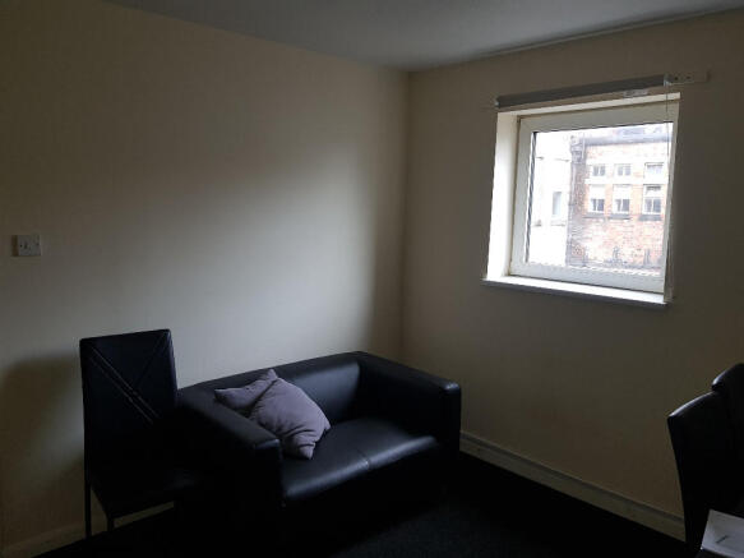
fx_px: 559
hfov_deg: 67.3
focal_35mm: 26
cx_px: 372
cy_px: 279
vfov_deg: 53.0
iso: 50
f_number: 1.7
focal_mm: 4.2
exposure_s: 1/60
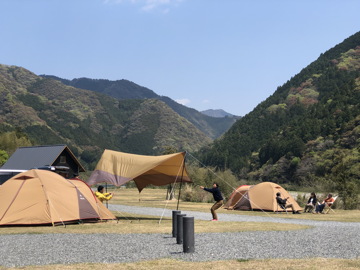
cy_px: 135
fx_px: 593
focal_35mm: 57
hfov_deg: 33.8
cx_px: 180
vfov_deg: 25.7
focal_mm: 6.6
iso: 20
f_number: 2.8
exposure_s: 1/666
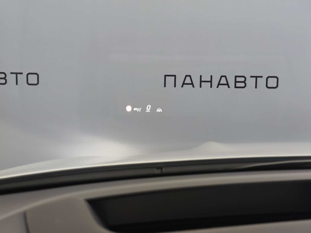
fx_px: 449
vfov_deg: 29.1
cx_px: 156
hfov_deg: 38.2
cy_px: 116
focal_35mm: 50
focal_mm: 7.1
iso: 238
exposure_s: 1/100
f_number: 1.85
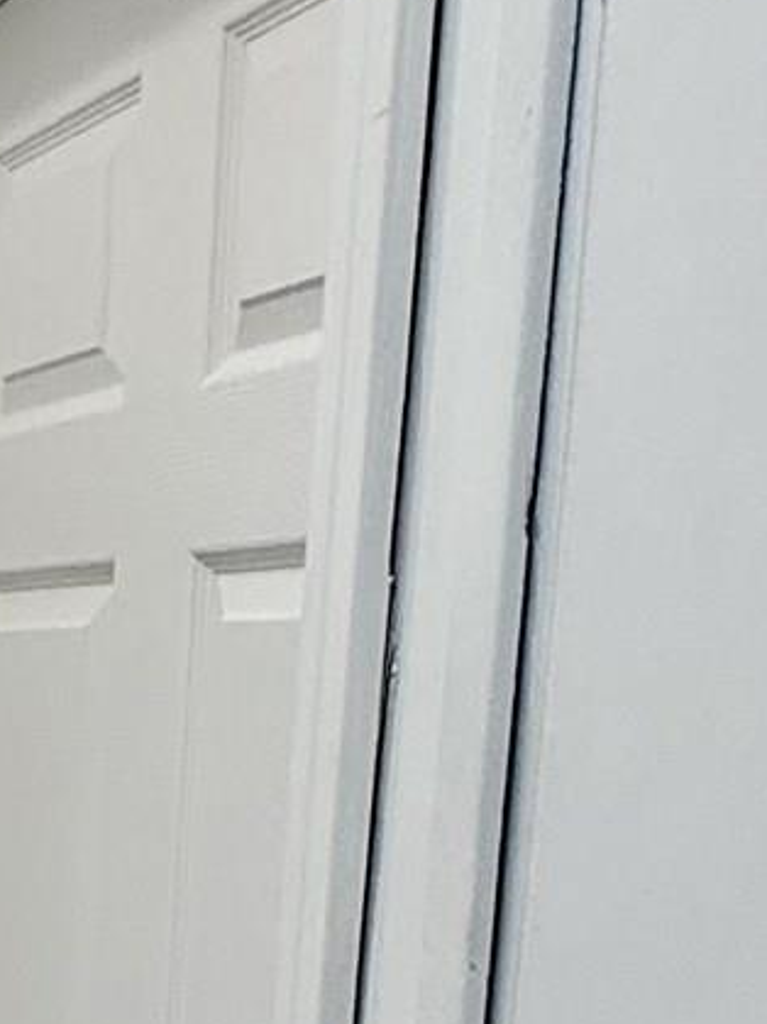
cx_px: -926
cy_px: 1019
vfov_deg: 24.2
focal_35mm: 77
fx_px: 2276
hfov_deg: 14.5
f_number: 2.2
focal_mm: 2.22
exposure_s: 1/120
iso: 160
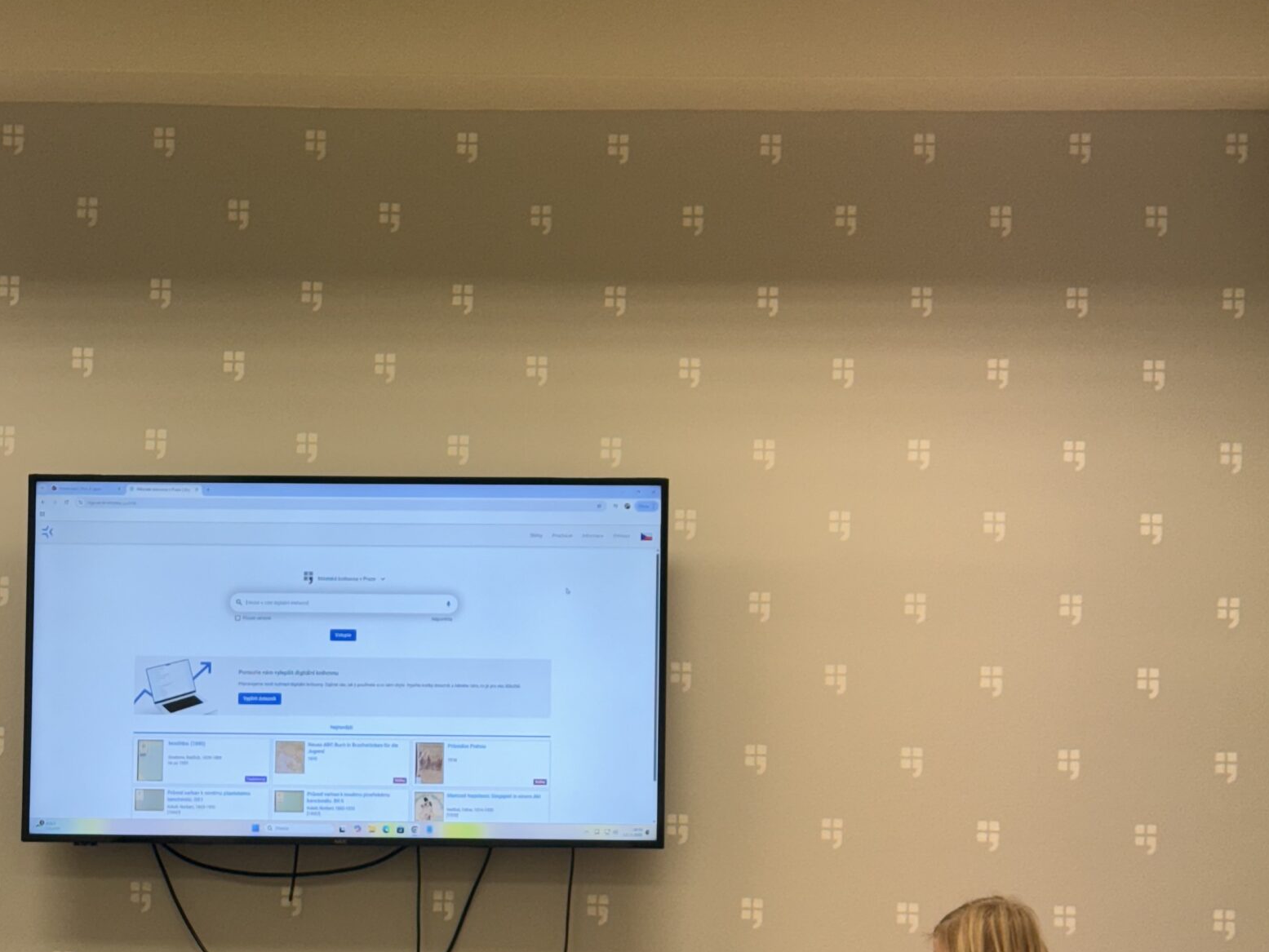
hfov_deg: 24.7
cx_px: 678
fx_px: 2897
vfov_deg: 18.5
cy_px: 737
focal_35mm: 79
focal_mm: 6.76
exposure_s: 1/121
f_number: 1.78
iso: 50
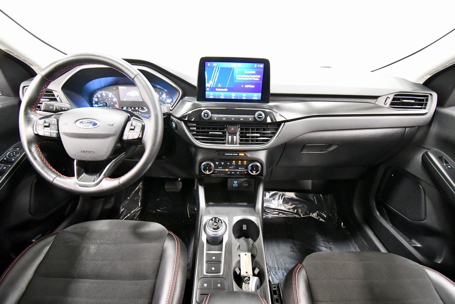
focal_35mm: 15
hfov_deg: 100.4
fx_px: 190
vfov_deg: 77.3
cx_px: 228
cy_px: 152
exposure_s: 1/60
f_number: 4.5
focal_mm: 10
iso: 6400
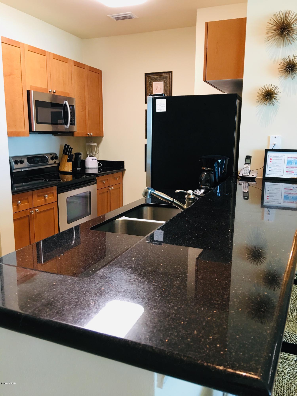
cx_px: 148
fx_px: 332
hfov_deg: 48.2
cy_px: 198
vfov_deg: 61.7
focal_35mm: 29
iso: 40
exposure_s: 1/15
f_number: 2.2
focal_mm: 4.15
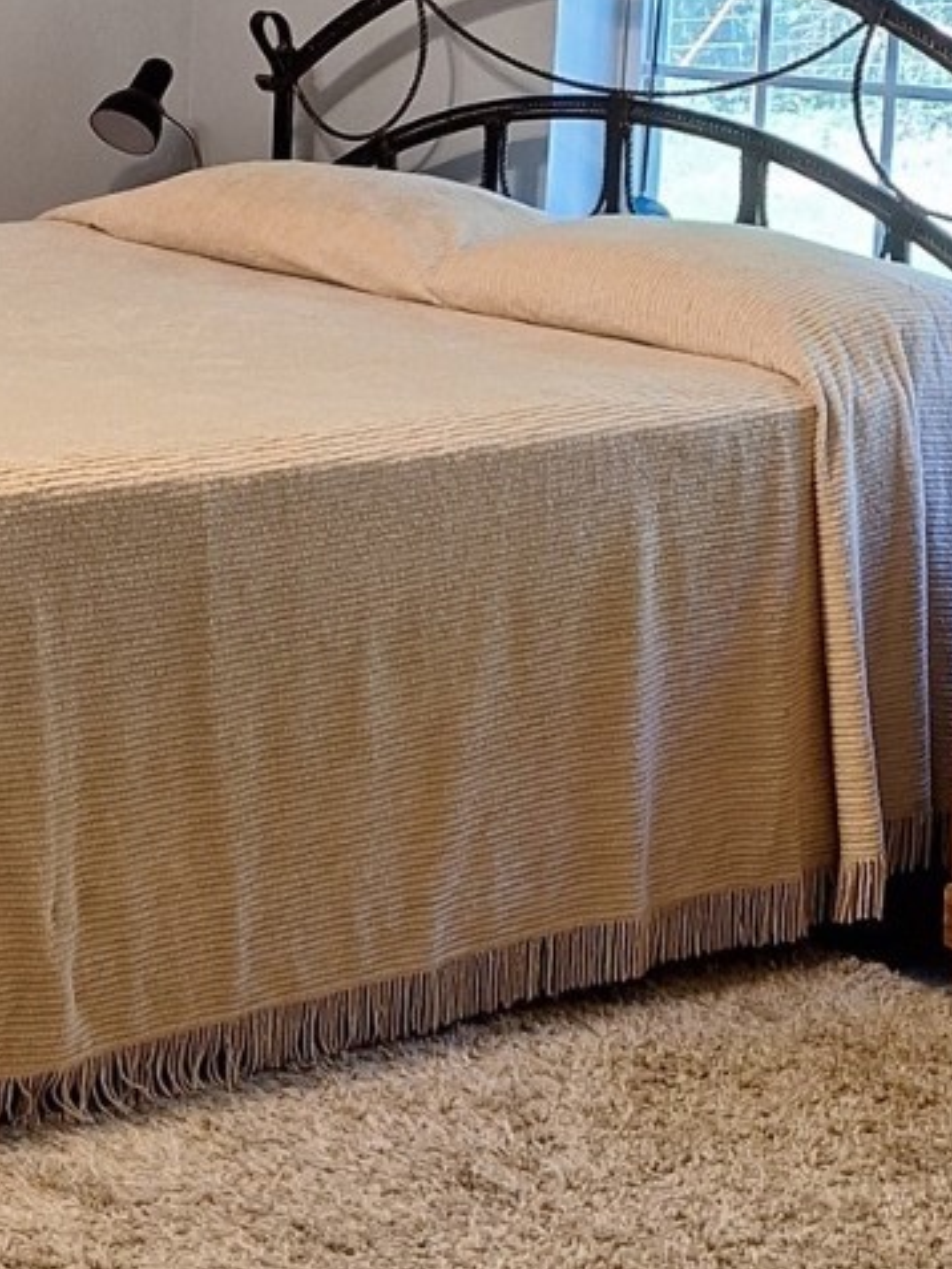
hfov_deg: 17.6
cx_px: -524
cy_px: 354
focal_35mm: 74
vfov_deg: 26.1
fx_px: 2712
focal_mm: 5.54
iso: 100
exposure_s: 1/40
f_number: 1.8
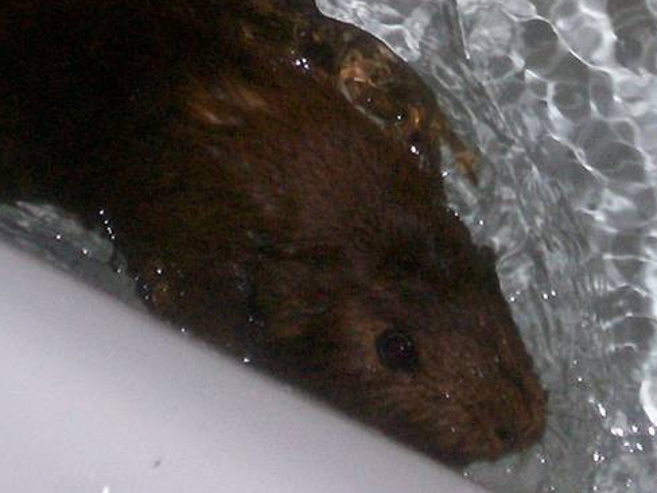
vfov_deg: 11.9
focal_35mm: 118
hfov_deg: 16.7
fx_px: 2240
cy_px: -279
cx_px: 386
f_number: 4.5
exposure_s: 1/64
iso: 140
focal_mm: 5.9
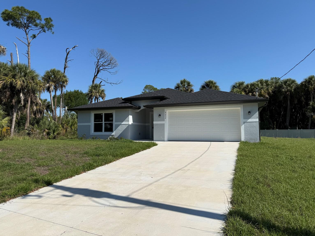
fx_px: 227
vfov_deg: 54.9
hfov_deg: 69.4
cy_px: 113
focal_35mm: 25
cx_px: 161
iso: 80
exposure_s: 1/8130
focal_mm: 6.76
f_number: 1.78
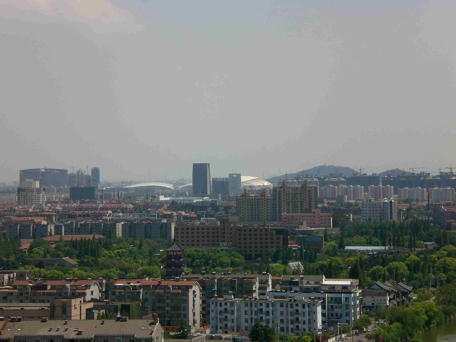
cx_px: 228
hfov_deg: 17.3
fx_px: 1502
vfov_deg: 13.0
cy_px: 171
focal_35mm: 114
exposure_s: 1/250
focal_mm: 18.9
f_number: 8.4
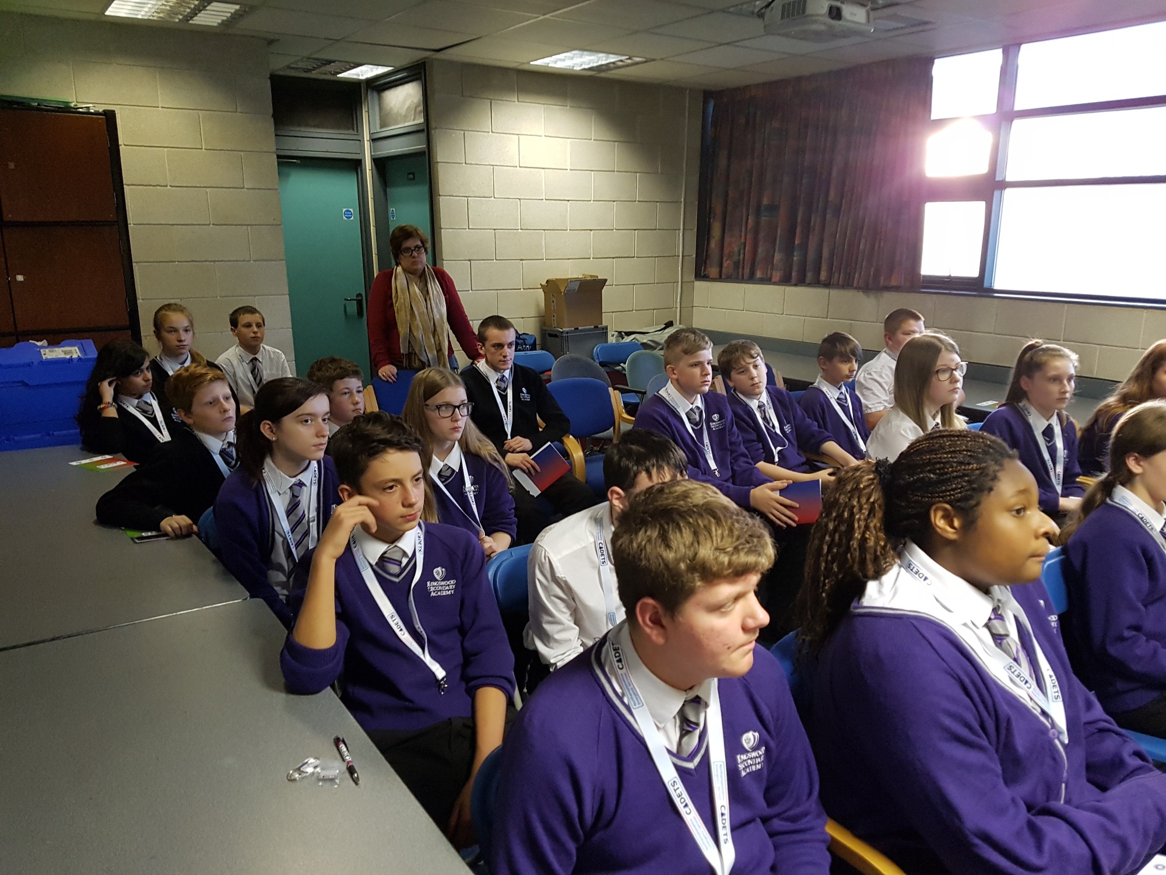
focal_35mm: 26
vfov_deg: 53.1
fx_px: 876
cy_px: 438
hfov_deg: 67.3
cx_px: 583
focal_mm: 4.2
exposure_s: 1/25
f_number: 1.7
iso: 250
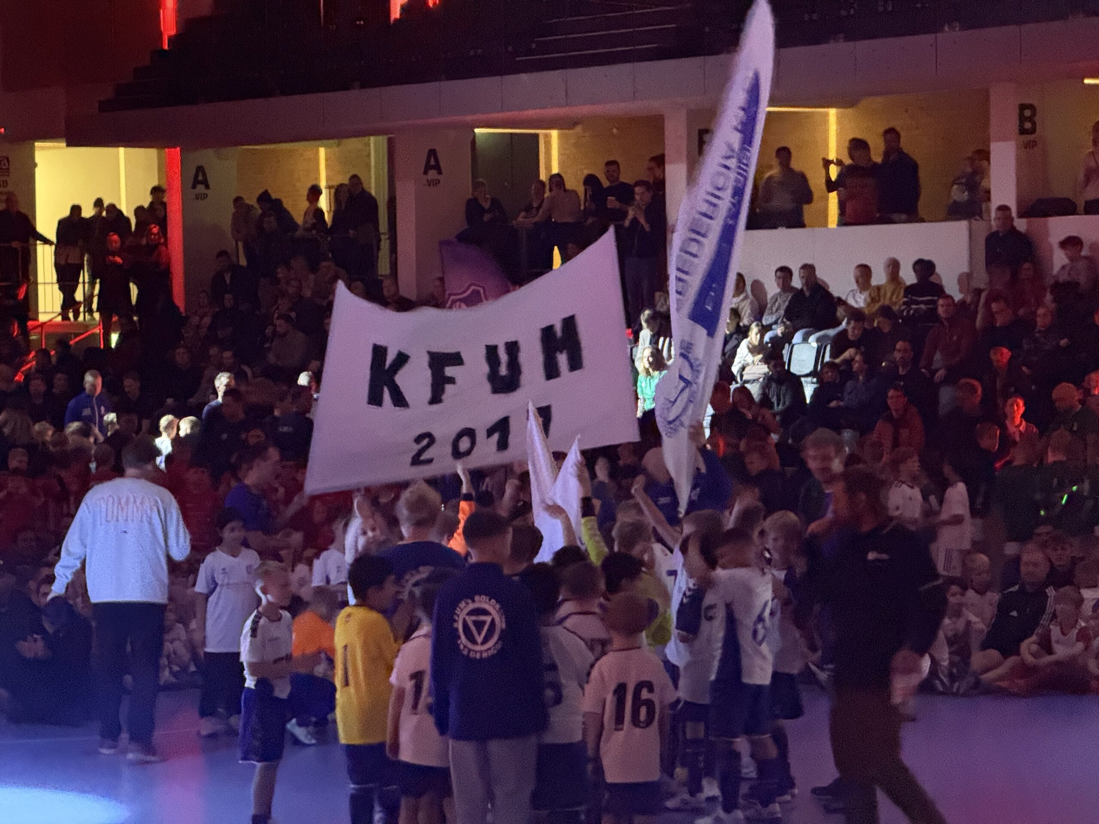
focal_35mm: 120
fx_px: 3810
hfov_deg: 16.4
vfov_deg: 12.3
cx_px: 550
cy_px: 412
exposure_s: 1/23
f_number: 2.8
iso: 2000
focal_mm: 15.66
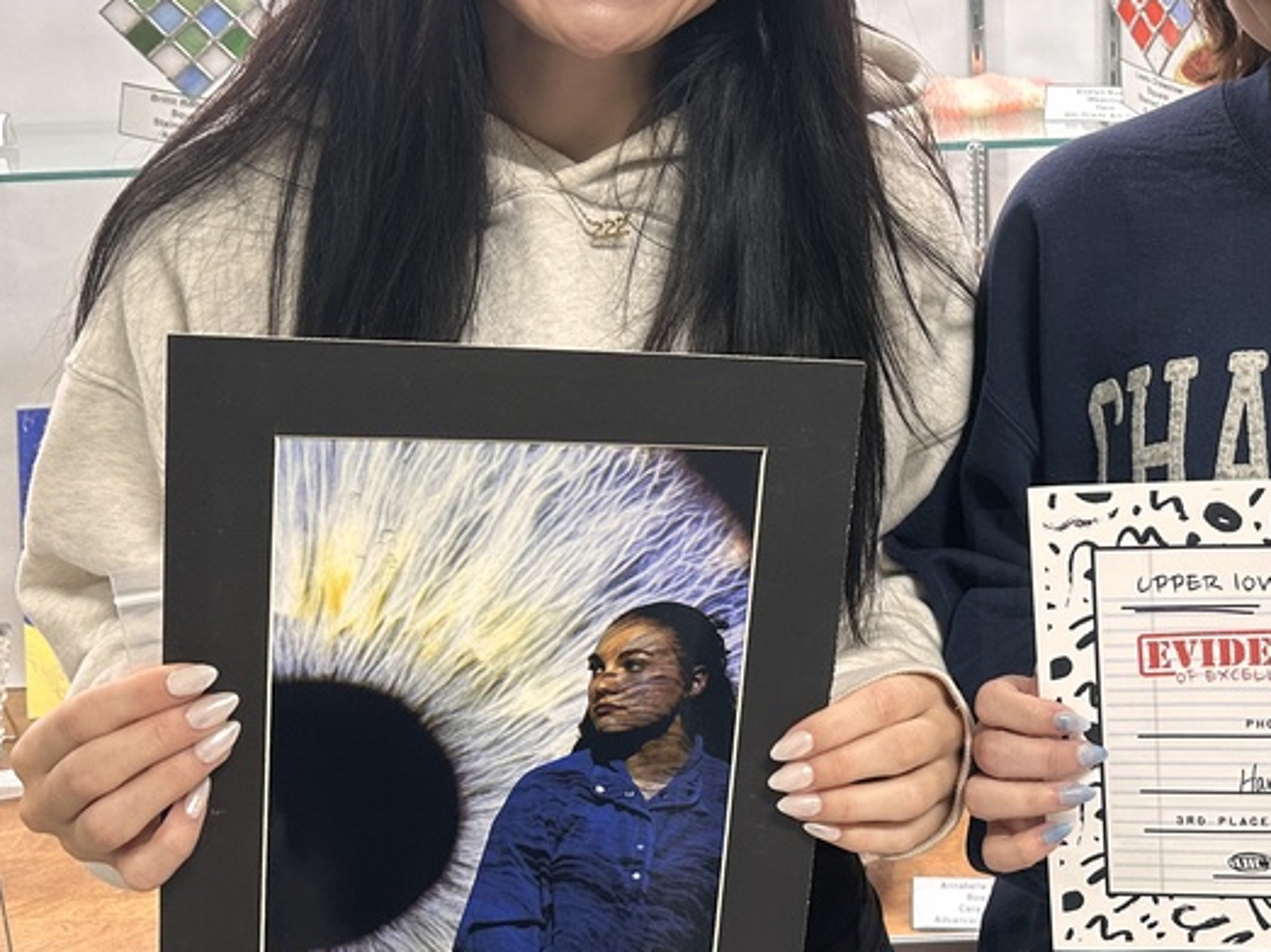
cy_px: 308
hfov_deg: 39.6
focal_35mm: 47
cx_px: 919
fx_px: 1725
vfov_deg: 30.6
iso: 160
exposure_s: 1/60
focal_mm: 6.86
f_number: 1.78
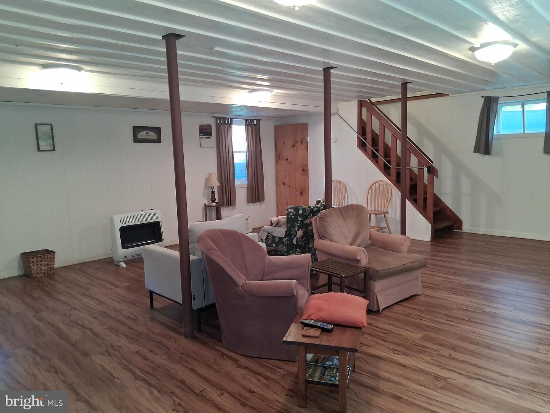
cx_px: 275
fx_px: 413
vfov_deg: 53.1
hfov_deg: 67.3
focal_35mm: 26
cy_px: 206
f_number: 1.8
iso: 320
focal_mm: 3.98
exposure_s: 1/50
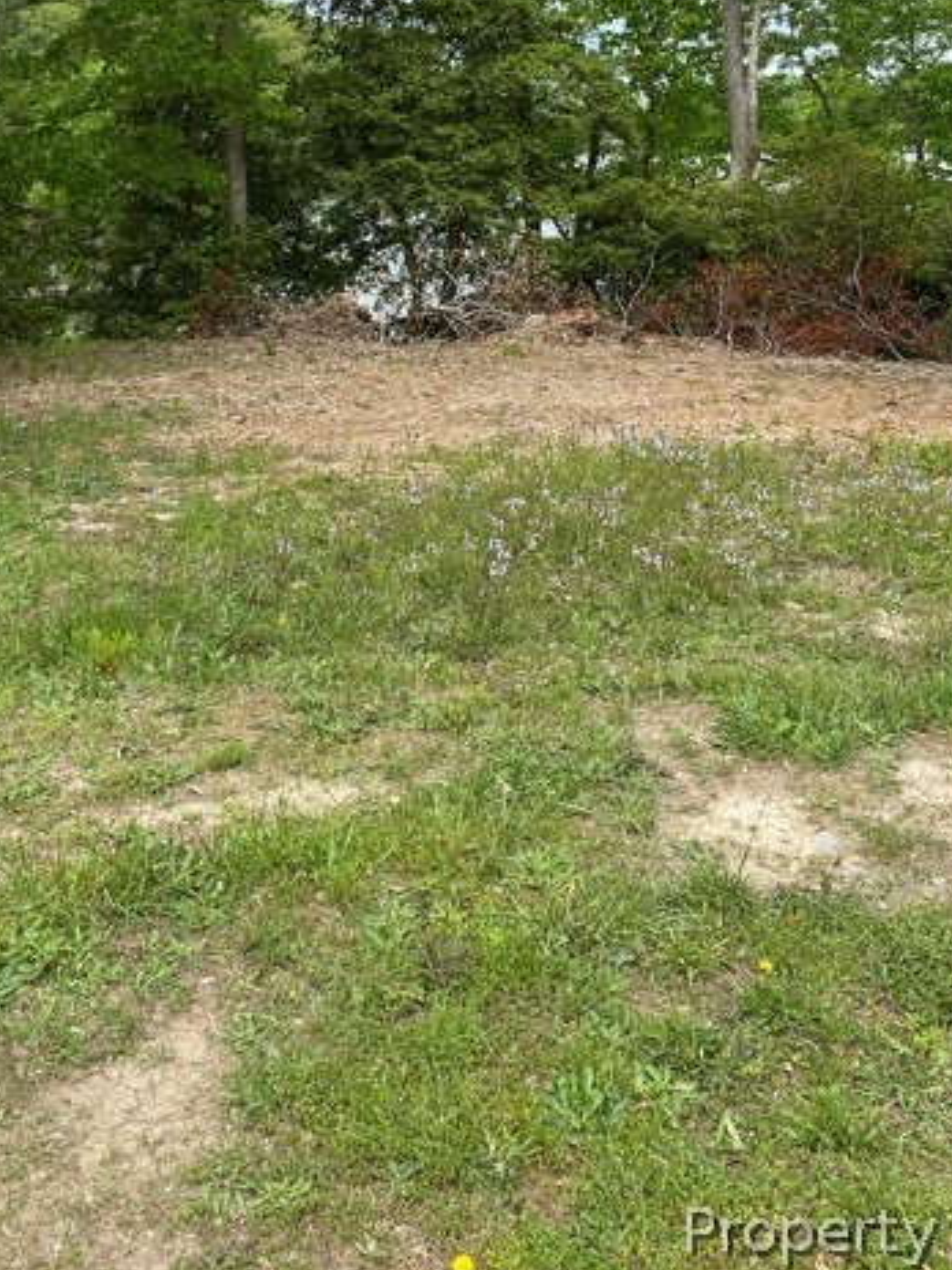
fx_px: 1577
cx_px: 465
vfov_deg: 41.6
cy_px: 224
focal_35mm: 43
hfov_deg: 33.6
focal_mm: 4.25
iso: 32
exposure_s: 1/833
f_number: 1.8
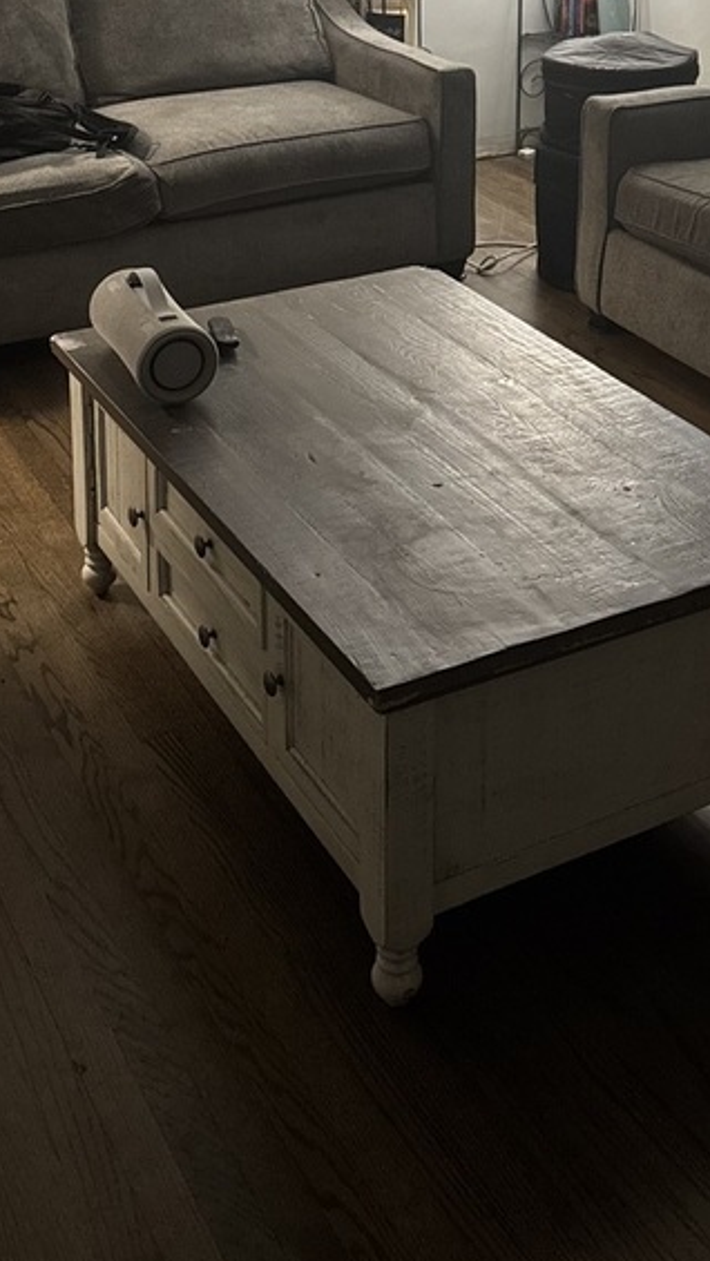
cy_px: 107
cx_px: 491
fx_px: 1673
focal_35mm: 50
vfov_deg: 38.3
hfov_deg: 23.8
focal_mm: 6.76
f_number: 1.78
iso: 800
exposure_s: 1/60
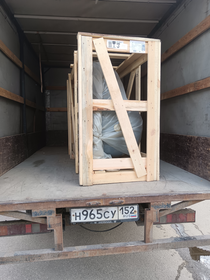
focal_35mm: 27
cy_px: 140
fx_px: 218
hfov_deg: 51.4
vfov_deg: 65.3
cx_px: 105
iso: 126
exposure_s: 1/100
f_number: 1.9
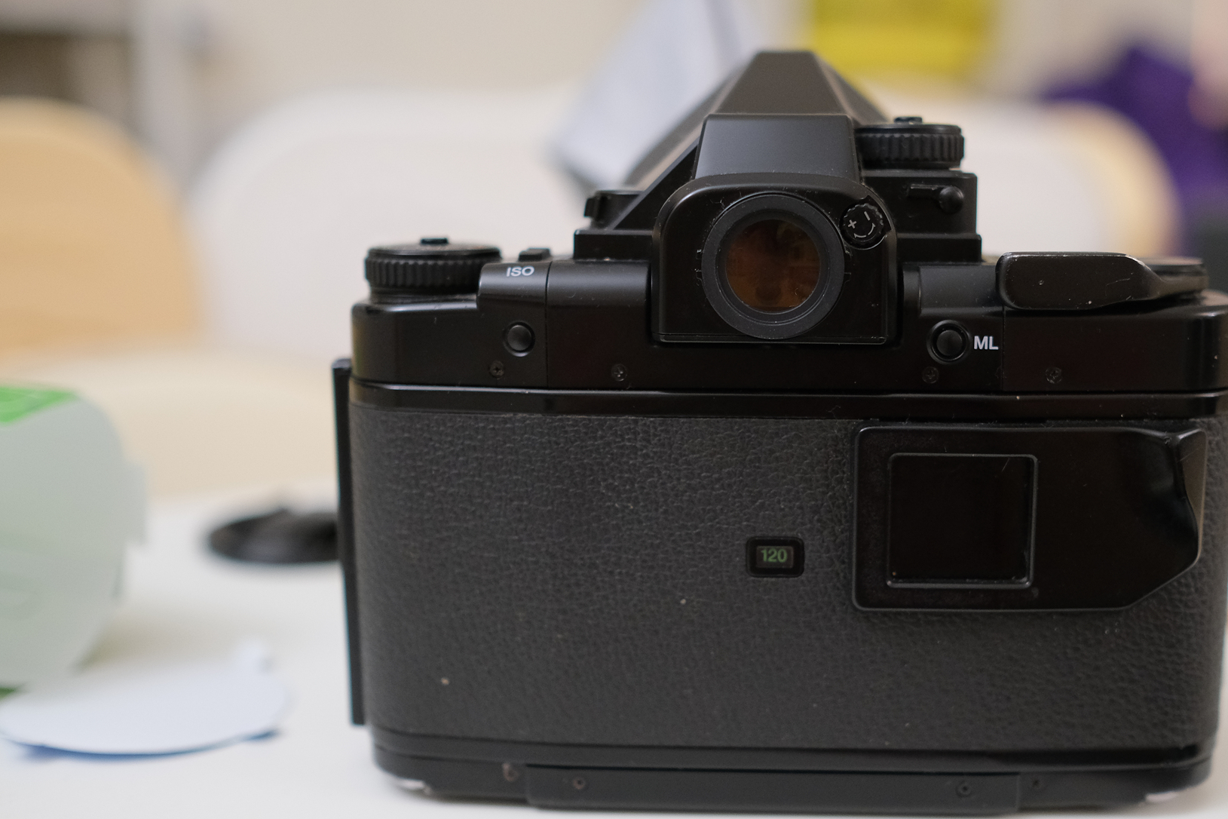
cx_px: 762
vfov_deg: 30.5
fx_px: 1501
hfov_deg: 44.2
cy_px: 455
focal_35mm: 44
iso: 2000
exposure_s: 1/85
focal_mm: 23
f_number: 2
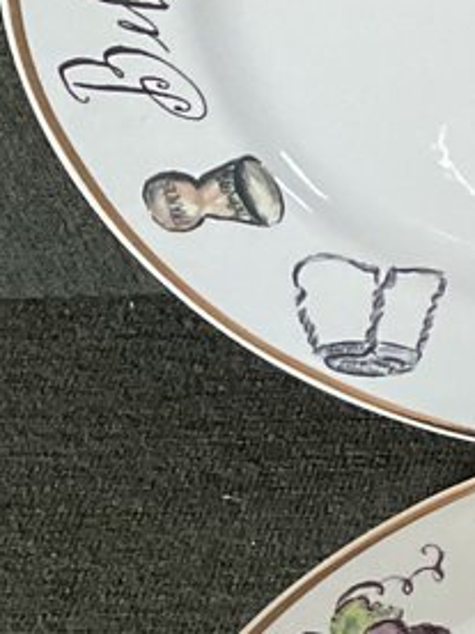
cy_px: 396
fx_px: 2909
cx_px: 1711
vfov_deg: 12.4
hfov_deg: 7.4
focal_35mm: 159
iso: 50
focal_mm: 3
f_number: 1.8
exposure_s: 1/50
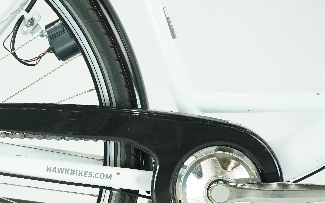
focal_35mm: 80
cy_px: 160
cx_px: 108
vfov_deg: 16.2
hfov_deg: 25.7
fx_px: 709
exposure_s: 1/200
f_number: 5.6
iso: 1600
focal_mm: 49
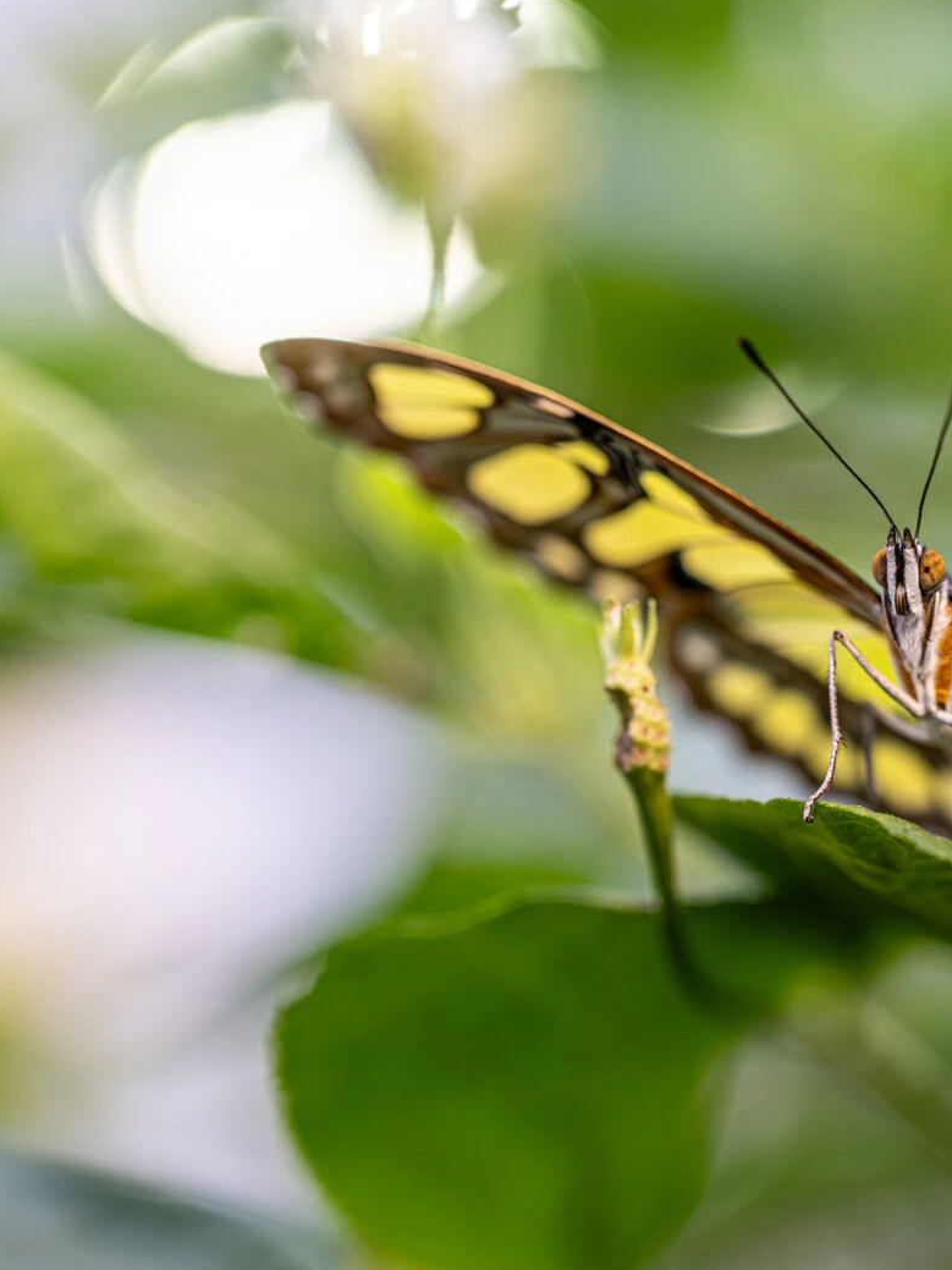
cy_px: 634
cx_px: 758
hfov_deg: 8.5
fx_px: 6382
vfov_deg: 11.4
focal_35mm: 174
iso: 160
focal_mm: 120
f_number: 4
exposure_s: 1/250
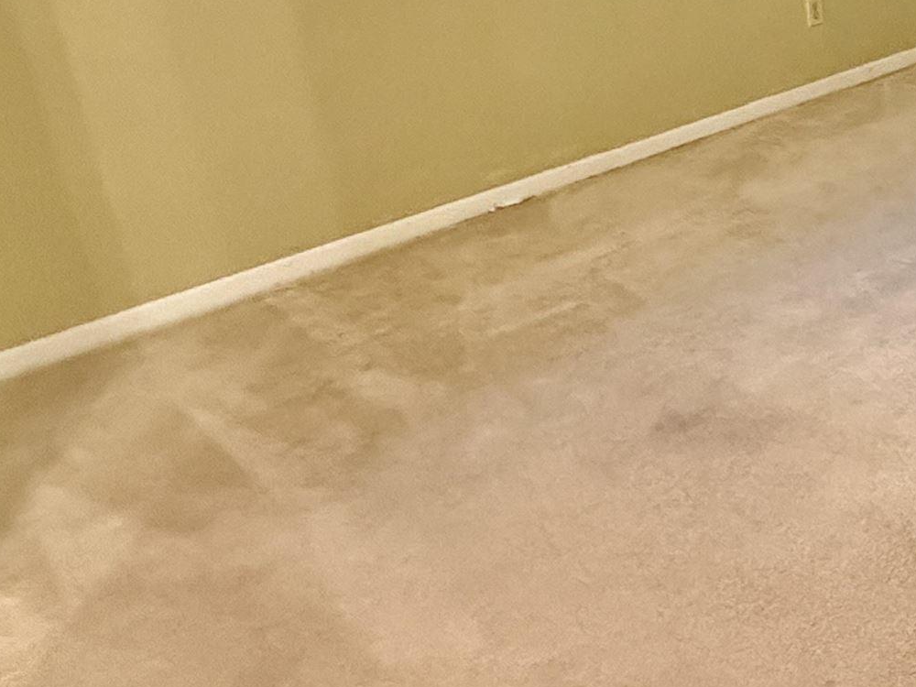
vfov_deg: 31.4
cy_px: 18
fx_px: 1138
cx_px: 1149
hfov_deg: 33.7
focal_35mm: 43
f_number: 2.2
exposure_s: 1/60
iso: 800
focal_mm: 2.22
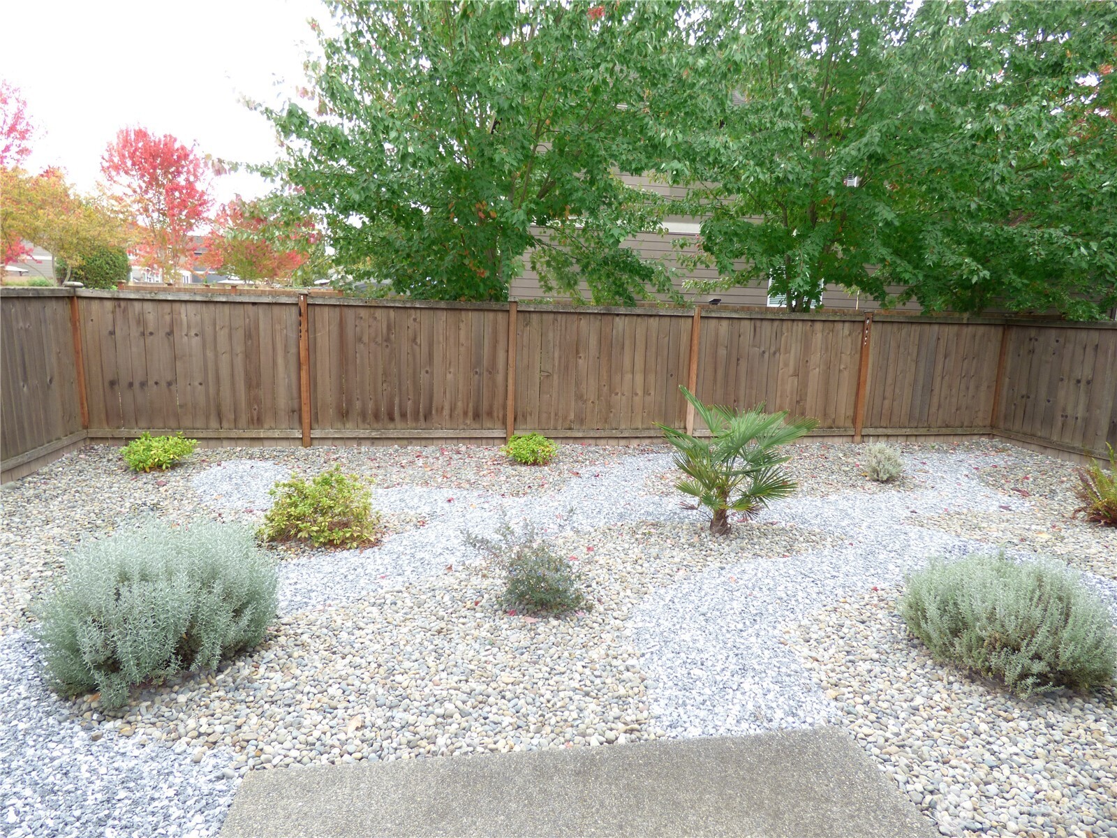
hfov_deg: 81.7
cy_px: 419
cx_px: 558
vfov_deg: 66.0
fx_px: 645
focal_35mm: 20
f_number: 2.8
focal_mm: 3.58
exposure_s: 1/125
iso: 100
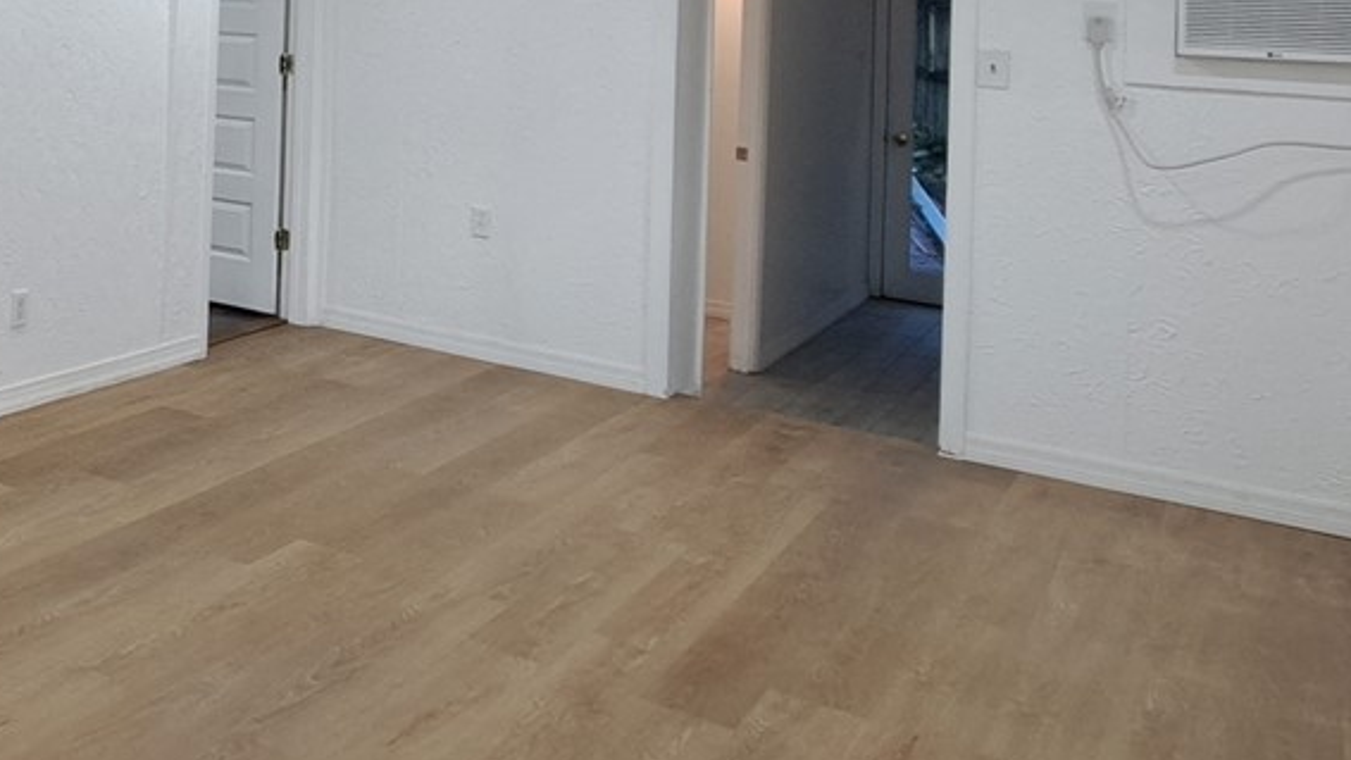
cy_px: -83
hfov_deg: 41.1
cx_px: -112
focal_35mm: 40
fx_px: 1433
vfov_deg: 27.2
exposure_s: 1/40
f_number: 2.2
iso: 100
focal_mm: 1.74
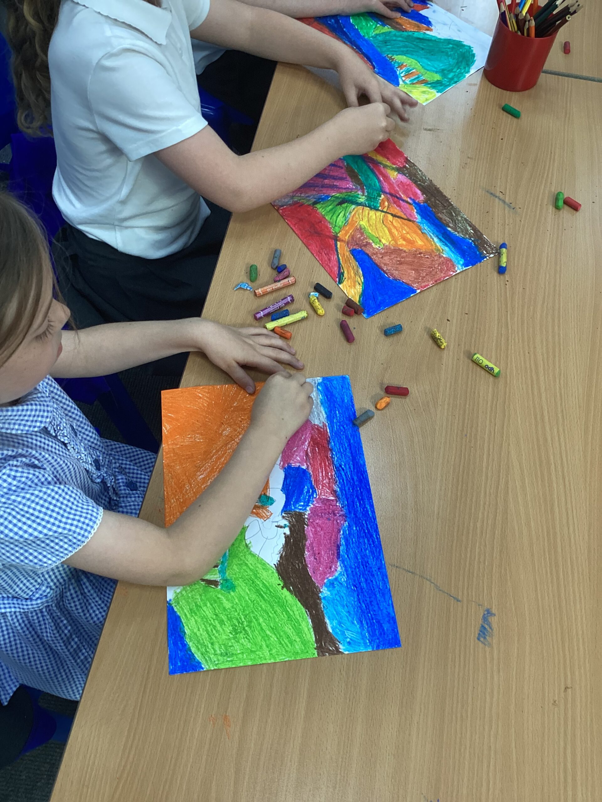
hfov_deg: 45.4
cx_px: 301
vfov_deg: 58.4
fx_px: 719
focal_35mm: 31
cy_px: 401
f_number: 2.4
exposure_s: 1/50
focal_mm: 3.3
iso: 80
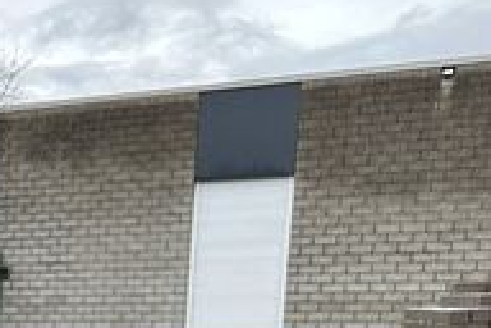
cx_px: -258
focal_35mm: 83
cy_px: 520
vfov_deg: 15.0
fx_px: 1132
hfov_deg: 20.6
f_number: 1.78
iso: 80
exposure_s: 1/401
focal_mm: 6.86
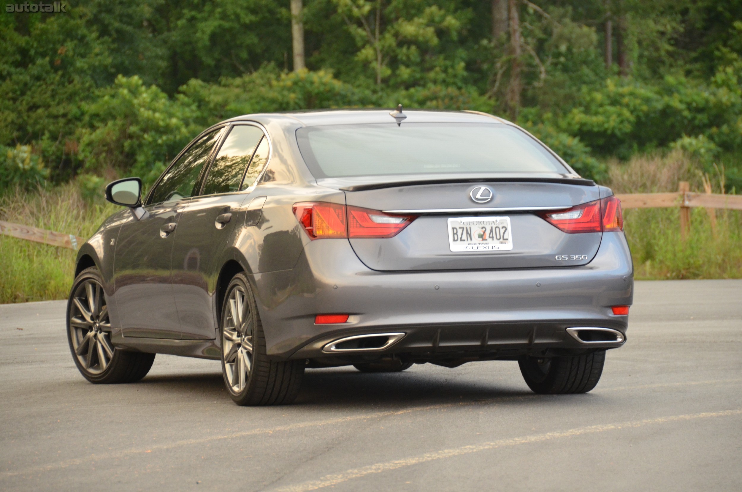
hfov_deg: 10.2
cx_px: 371
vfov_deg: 6.8
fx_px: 4165
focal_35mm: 202
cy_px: 246
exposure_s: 1/200
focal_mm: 135
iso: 1600
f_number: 5.6
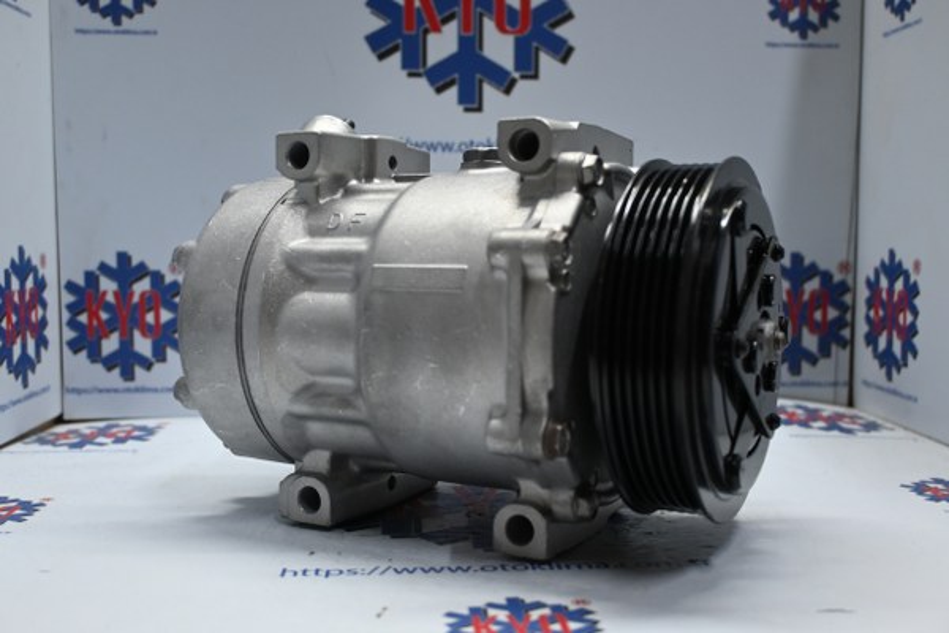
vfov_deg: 35.5
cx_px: 474
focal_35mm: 38
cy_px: 316
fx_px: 988
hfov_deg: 51.3
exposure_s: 1/125
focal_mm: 25
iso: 1100
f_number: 4.2
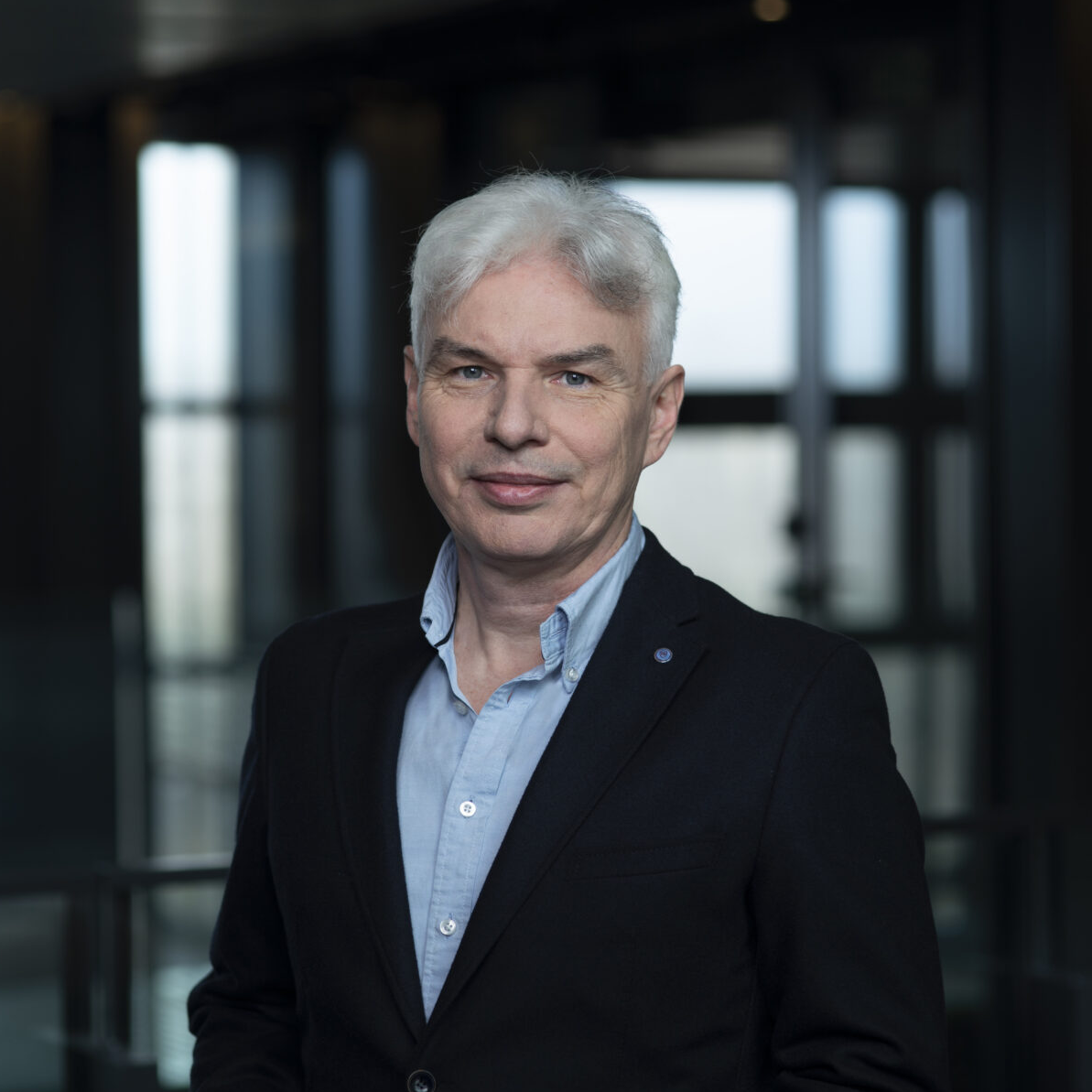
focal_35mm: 109
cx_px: 518
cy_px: 547
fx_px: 3890
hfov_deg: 16.0
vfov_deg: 16.0
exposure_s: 1/160
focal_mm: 85
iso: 125
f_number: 2.8
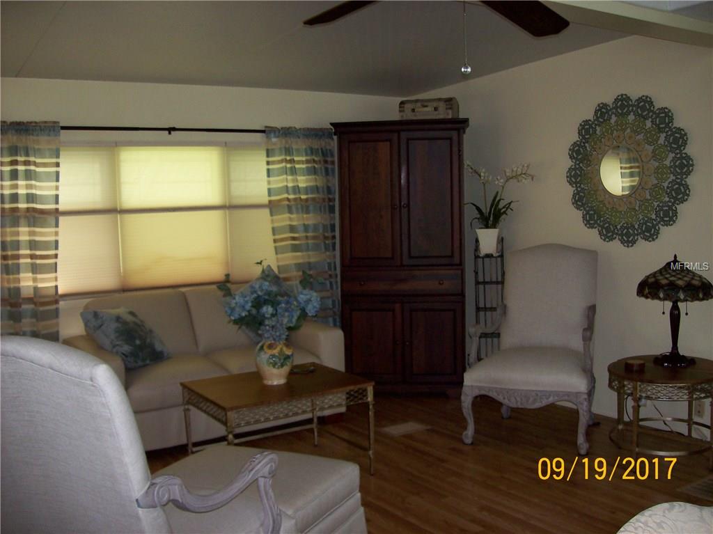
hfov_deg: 51.4
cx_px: 356
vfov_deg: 39.6
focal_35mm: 36
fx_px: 741
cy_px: 267
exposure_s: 1/64
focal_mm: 6
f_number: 2.7
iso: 80
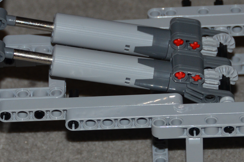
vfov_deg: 5.4
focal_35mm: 252
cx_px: 114
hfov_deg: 8.2
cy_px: 90
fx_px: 1706
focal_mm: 65
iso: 400
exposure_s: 1/60
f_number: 5
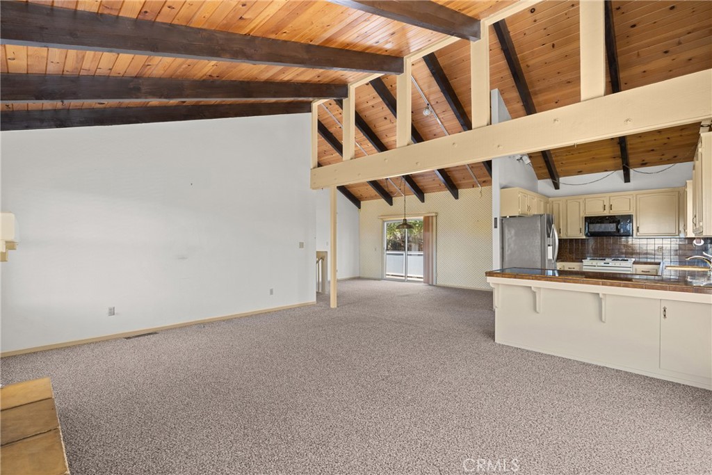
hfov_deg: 96.7
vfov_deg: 73.8
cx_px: 356
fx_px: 316
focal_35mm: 16
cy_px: 238
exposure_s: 1/3
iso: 1000
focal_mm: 16
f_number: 8
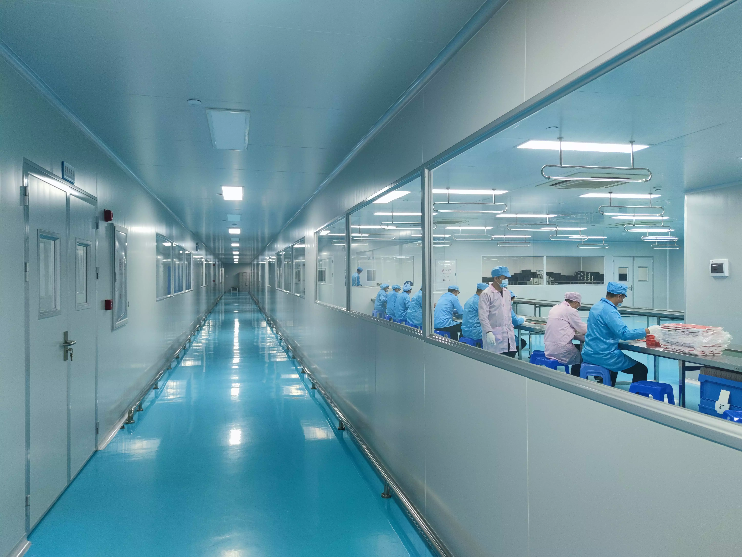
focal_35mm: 24
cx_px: 371
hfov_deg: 71.6
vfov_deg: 56.8
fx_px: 514
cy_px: 278
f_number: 1.69
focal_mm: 6.72
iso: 173
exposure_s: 1/100
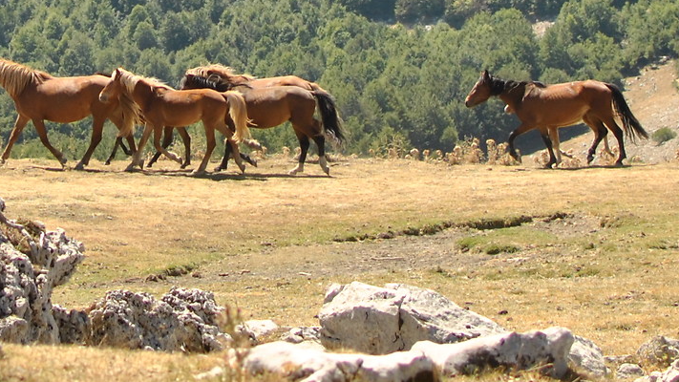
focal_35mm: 186
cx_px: 97
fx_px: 3345
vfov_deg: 6.4
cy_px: -217
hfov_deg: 11.5
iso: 100
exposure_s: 1/1250
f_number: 2.5
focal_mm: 35
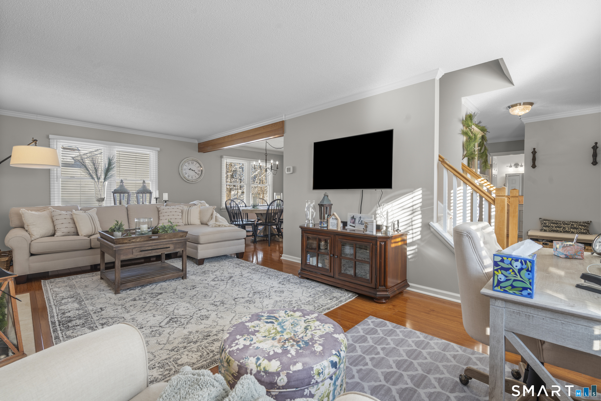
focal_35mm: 16
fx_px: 267
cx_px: 300
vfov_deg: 73.7
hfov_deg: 96.7
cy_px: 200
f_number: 9
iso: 200
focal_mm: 16
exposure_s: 1/2.5
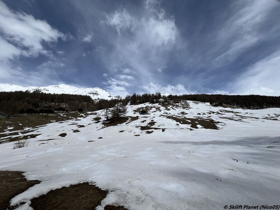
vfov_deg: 89.9
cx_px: 140
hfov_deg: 106.2
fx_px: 105
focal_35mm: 13
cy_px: 105
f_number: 1.8
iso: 40
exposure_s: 1/6135
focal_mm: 1.57
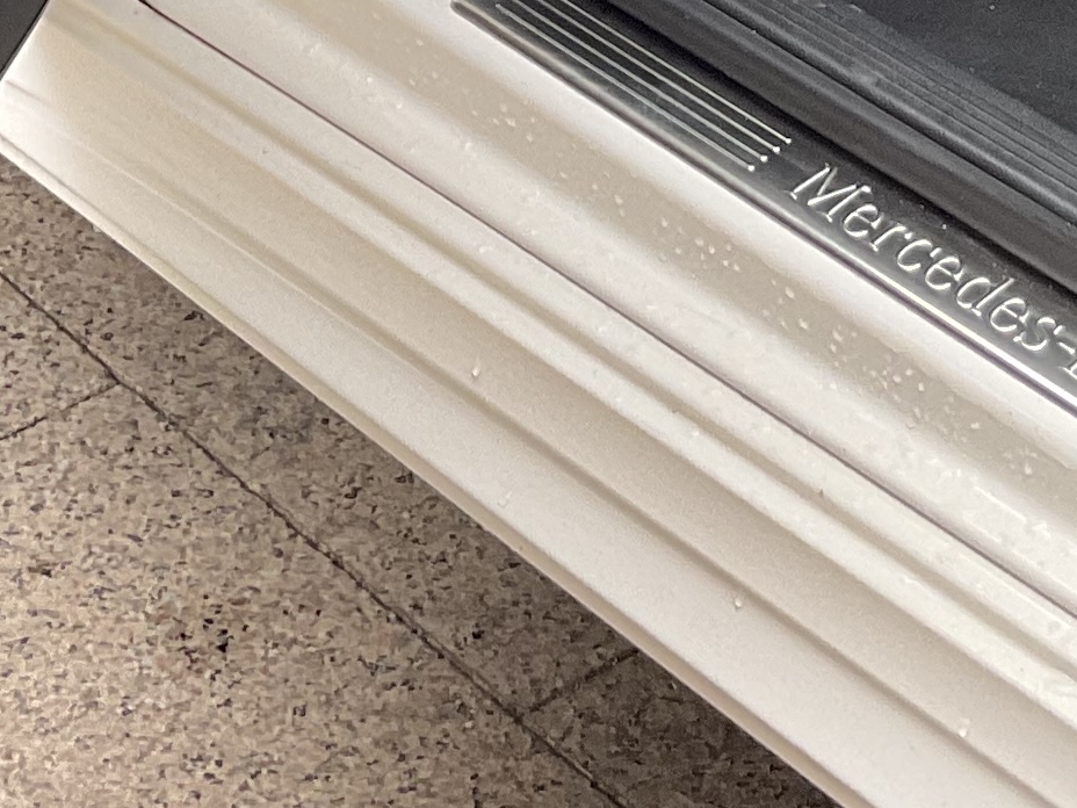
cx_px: 461
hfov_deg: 15.6
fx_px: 3920
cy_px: -907
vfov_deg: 10.6
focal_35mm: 126
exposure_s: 1/86
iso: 64
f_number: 1.8
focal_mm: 3
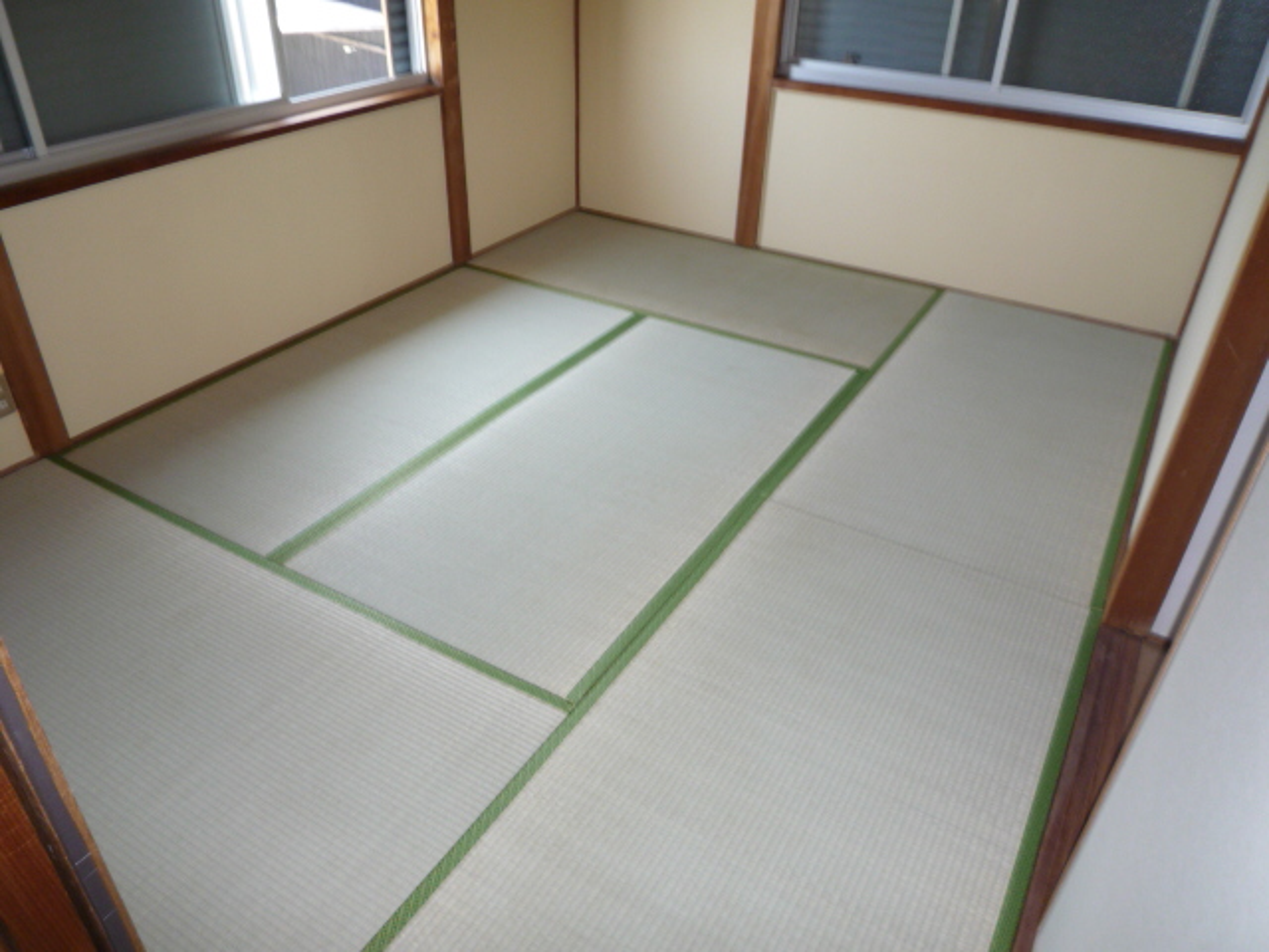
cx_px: 634
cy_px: 476
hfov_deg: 69.4
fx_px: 916
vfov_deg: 54.9
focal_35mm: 25
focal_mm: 4.4
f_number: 2.8
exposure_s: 1/30
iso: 125
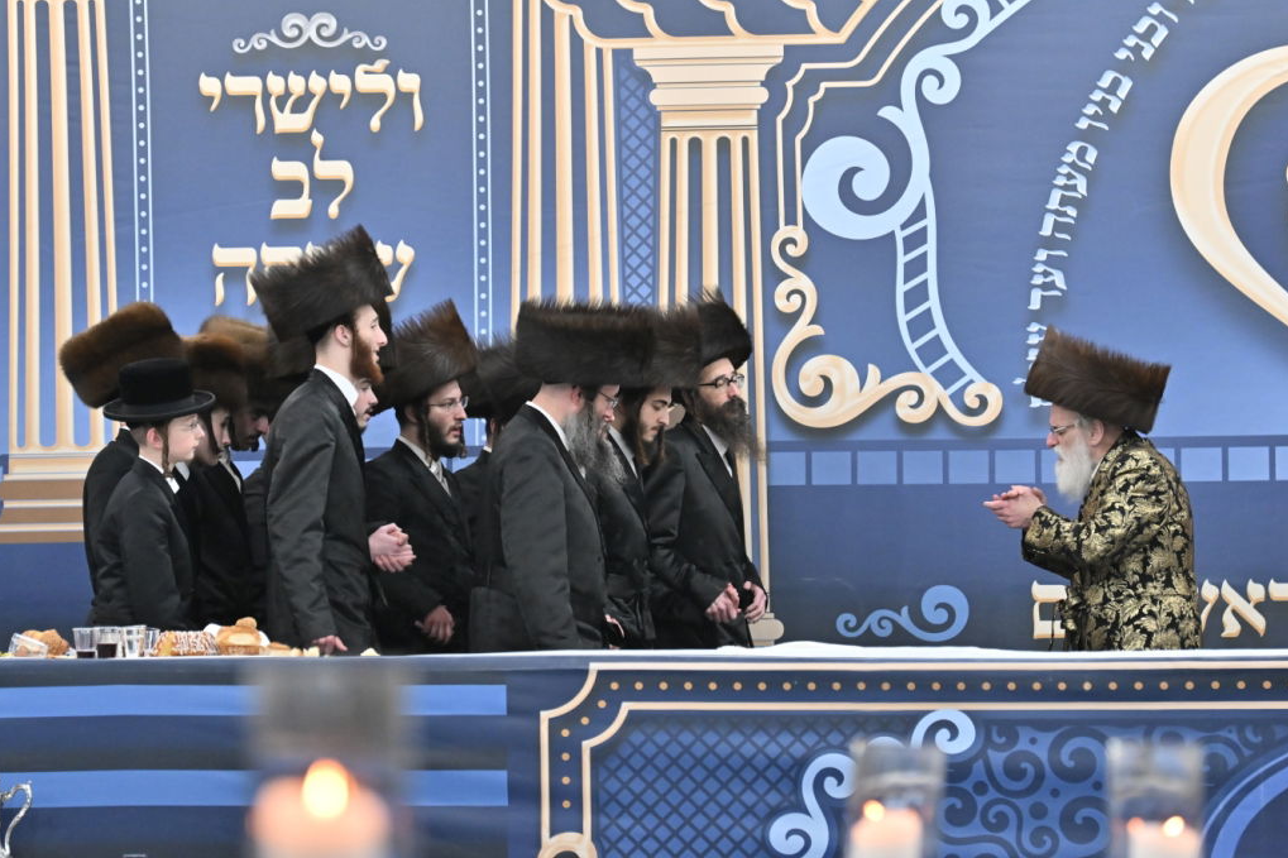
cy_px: 430
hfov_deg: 10.1
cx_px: 643
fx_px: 7261
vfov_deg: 6.8
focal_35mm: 203
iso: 1250
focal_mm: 135
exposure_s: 1/400
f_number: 2.8
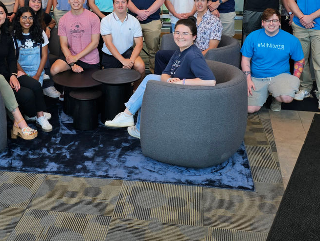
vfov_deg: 31.4
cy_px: 51
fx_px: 416
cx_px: 128
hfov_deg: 41.9
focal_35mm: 45
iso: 50
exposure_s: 1/120
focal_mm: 6.3
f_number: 1.7
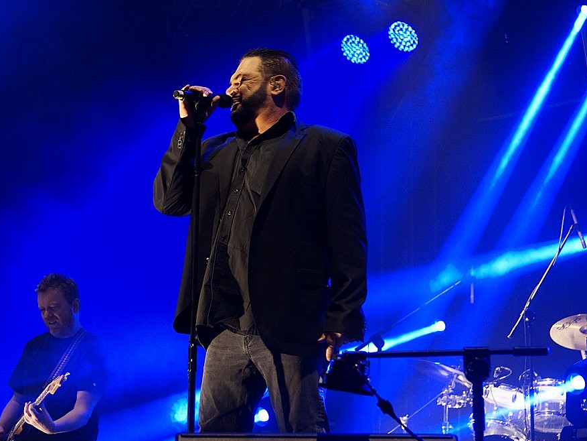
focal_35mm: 101
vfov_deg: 14.7
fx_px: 1713
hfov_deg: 19.4
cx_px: 284
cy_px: 218
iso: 800
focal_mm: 60
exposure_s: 1/60
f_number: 4.5
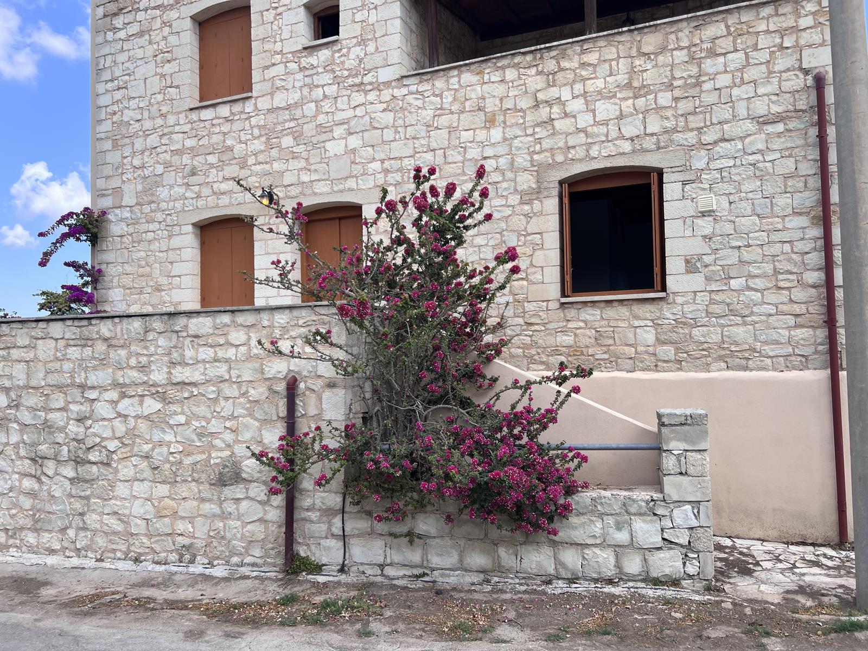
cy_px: 326
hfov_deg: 67.3
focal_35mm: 26
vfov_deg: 53.1
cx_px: 434
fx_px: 652
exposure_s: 1/1934
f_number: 1.5
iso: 50
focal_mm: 5.7
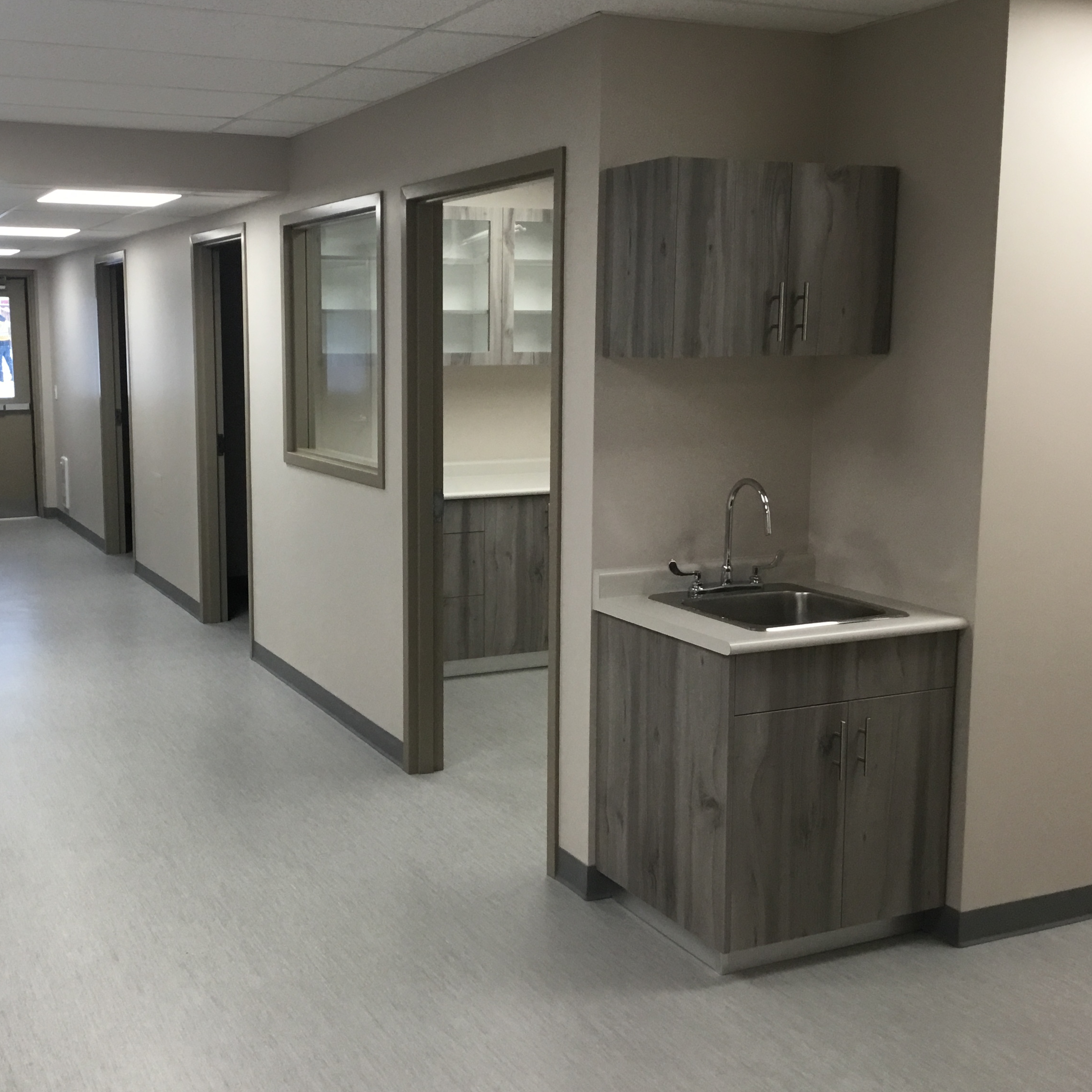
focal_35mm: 39
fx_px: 1392
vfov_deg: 42.8
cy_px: 525
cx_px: 406
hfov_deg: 42.5
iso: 40
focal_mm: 3.3
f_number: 2.4
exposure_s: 1/30
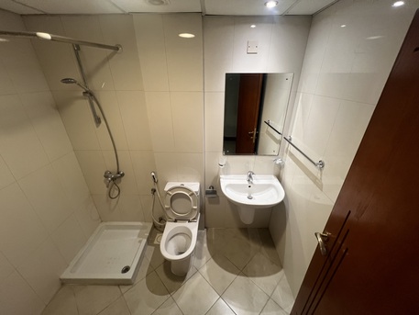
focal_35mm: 13
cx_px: 210
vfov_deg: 89.9
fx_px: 157
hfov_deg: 106.2
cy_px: 158
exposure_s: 1/100
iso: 200
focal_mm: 1.57
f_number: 1.8
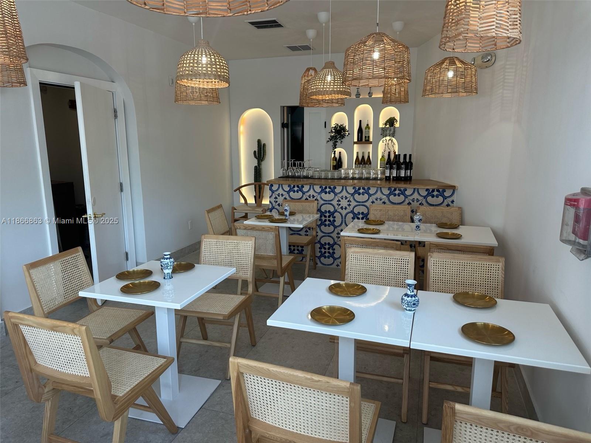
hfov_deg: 71.6
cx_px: 296
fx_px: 410
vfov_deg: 56.8
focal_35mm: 24
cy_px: 222
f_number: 1.78
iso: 64
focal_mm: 6.86
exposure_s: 1/242
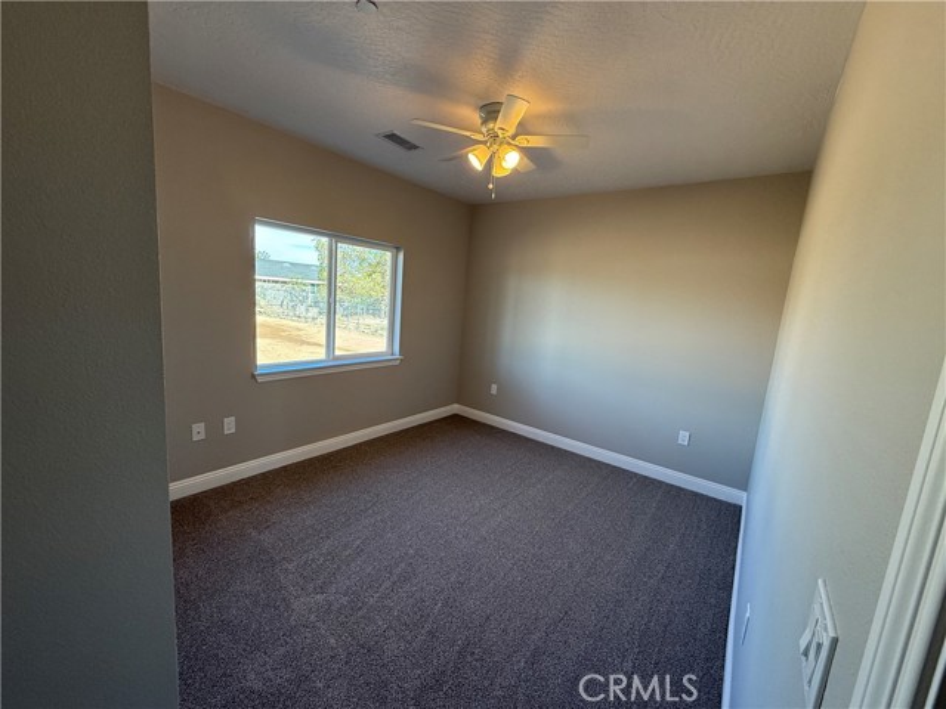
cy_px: 354
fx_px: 383
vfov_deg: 85.7
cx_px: 473
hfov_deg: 102.1
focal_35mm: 14
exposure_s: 1/120
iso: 100
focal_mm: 2.22
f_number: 2.2
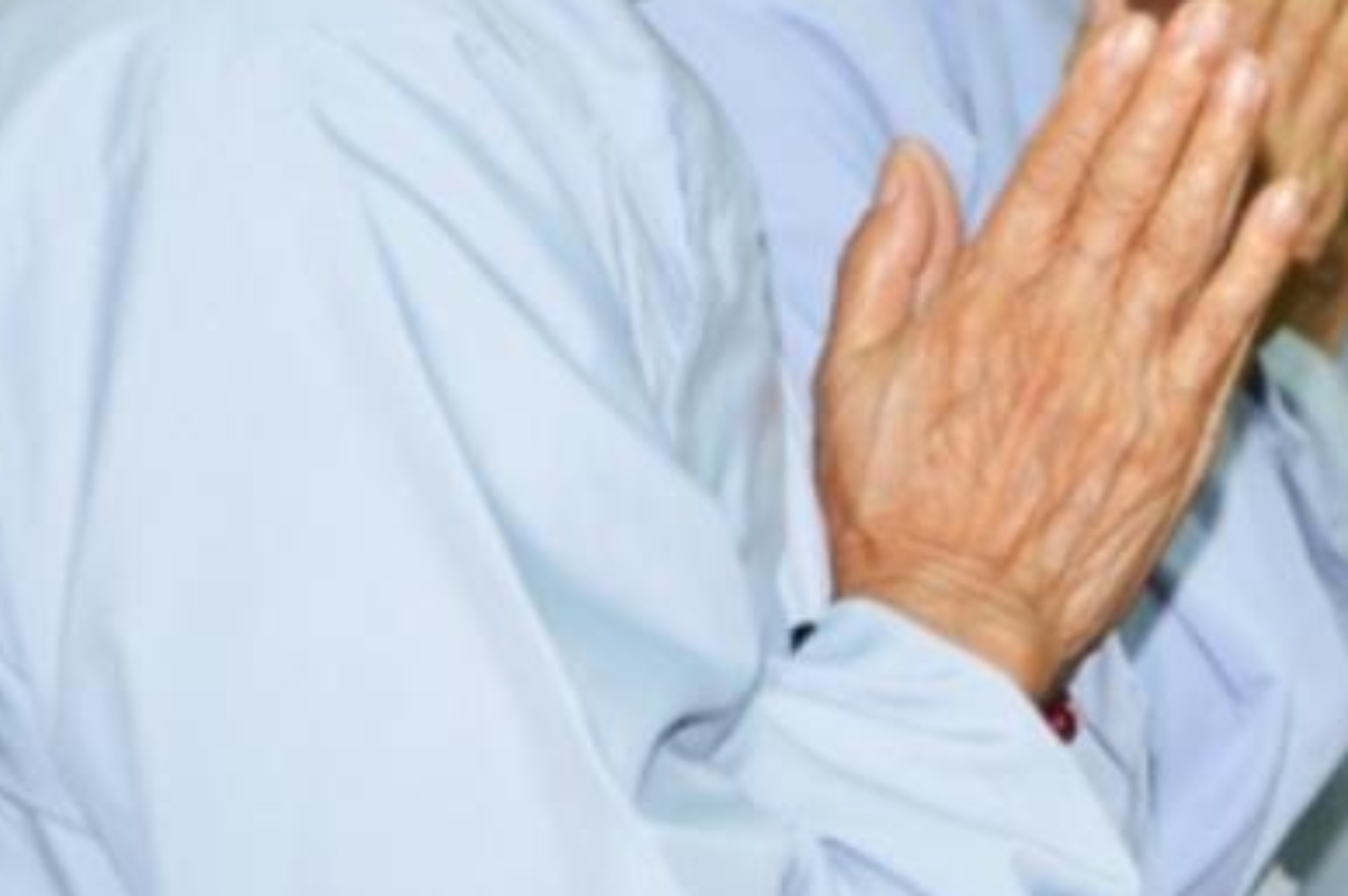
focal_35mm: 198
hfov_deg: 10.2
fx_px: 7408
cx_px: 1671
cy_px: 151
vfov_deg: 6.9
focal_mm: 50
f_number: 5.6
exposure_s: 1/60
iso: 900
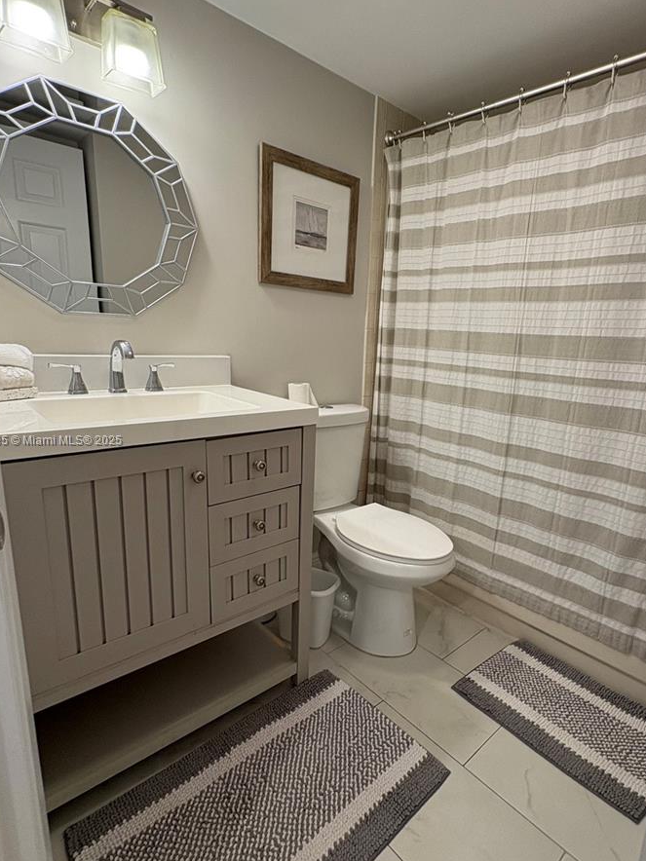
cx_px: 382
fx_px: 473
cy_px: 441
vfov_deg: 84.6
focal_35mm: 19
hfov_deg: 68.1
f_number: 2.2
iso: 125
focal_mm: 2.22
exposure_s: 1/60
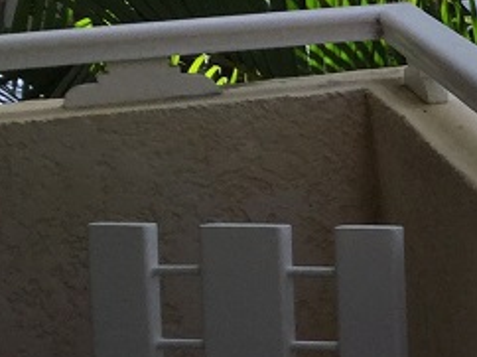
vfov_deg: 9.1
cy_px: 310
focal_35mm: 162
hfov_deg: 11.1
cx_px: 956
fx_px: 2230
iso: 25
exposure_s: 1/479
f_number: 2.4
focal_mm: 3.3
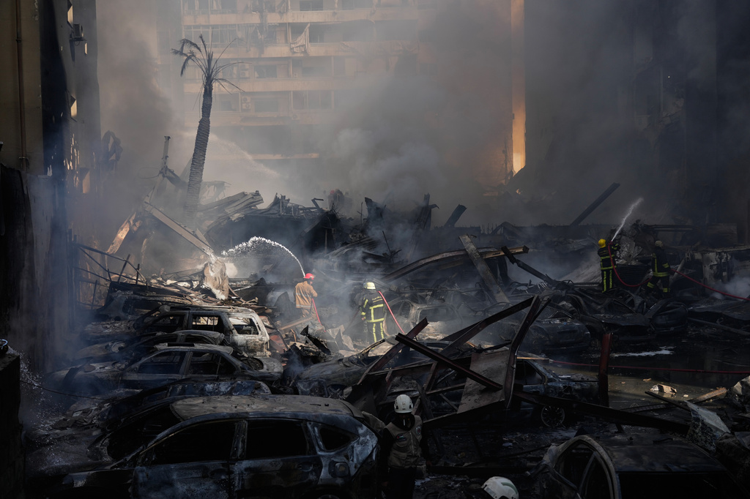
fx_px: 854
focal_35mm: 41
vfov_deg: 32.6
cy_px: 250
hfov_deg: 47.4
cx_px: 375
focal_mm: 41
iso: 400
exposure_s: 1/2000
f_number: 4
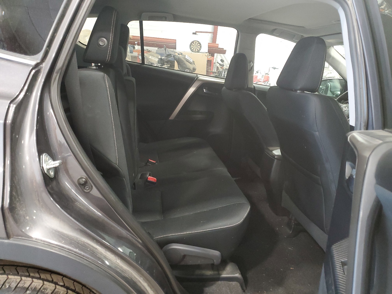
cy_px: 147
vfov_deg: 53.1
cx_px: 196
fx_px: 294
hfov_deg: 67.3
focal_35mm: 26
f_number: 1.5
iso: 307
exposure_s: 1/15
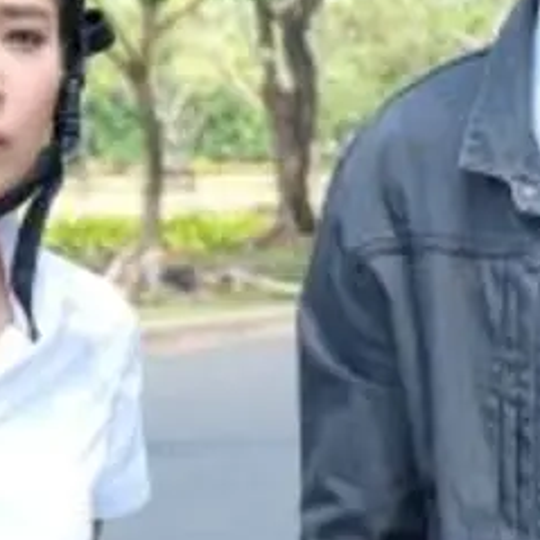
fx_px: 3742
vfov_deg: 8.2
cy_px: 511
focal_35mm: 212
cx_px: 389
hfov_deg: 8.2
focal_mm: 34.3
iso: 200
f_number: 5.6
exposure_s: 1/140
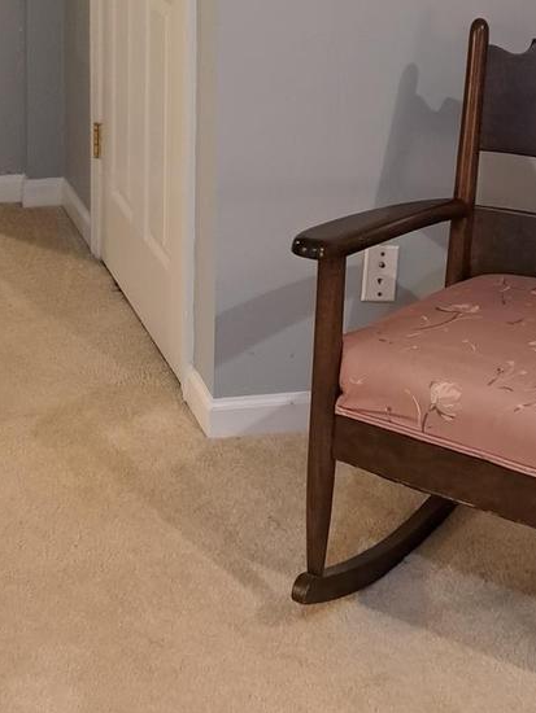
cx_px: -5
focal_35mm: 67
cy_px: -114
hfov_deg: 21.2
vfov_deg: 26.2
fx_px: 1382
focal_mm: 5.23
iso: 500
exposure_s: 1/24
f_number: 1.8
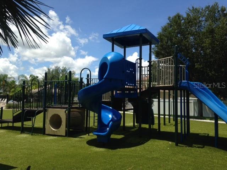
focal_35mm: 33
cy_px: 85
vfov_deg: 42.9
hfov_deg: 55.4
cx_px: 114
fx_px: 216
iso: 50
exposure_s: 1/1506
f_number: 2.4
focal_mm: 4.12
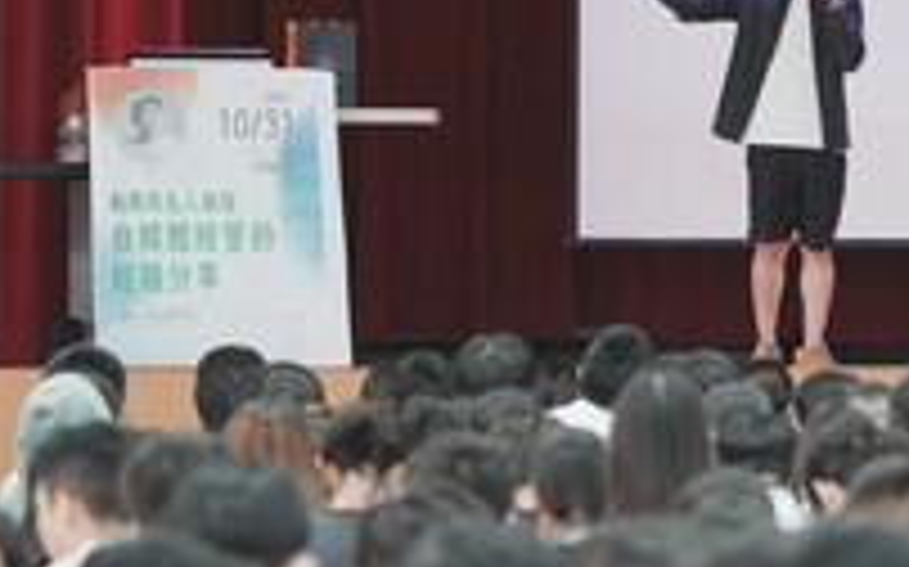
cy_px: 133
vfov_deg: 3.7
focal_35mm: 352
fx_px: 8715
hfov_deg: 6.0
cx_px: 594
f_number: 4
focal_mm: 174
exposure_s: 1/125
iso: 2000
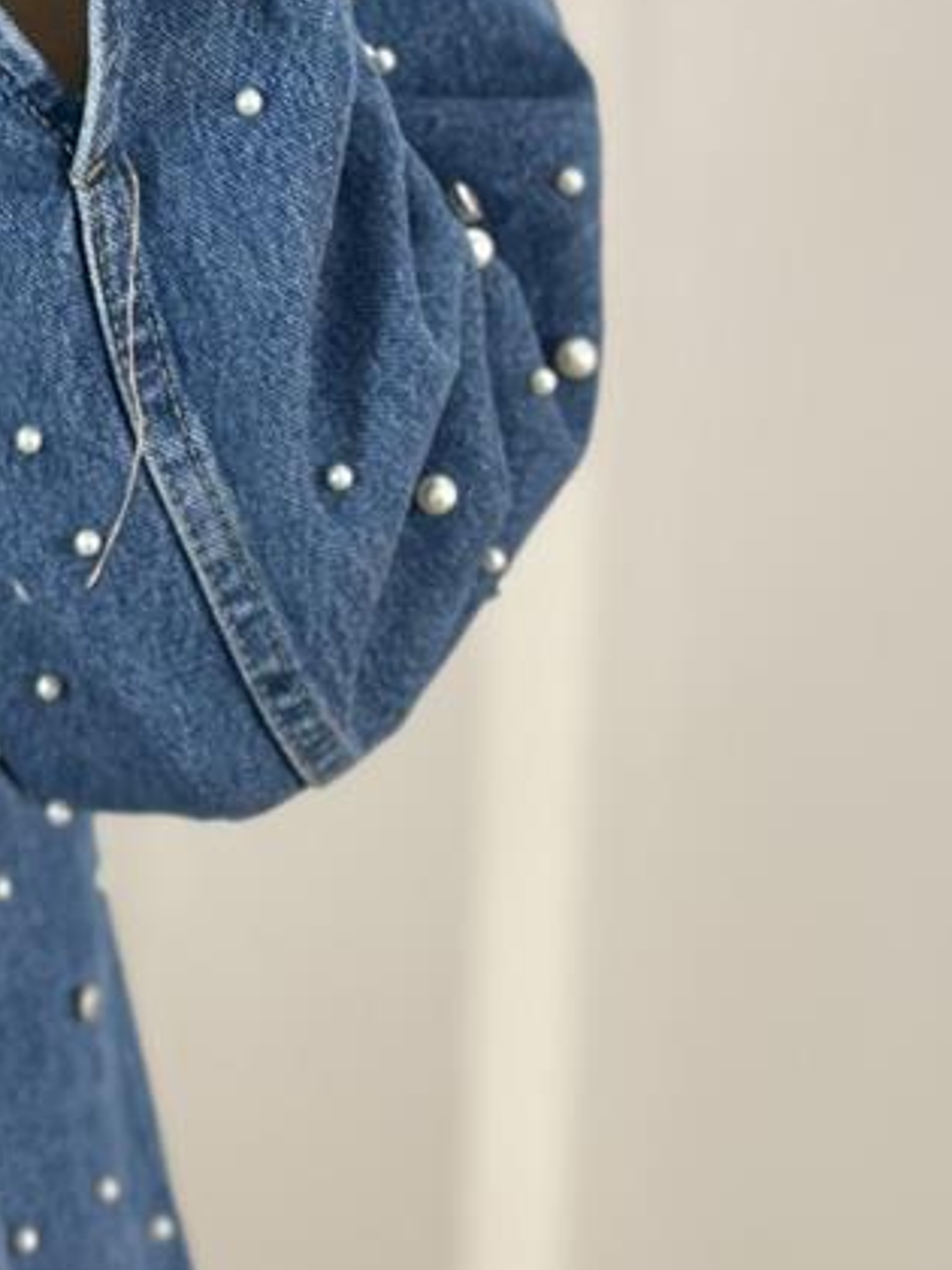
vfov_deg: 10.8
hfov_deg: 7.9
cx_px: -514
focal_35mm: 183
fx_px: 6710
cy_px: 1095
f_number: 1.78
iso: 80
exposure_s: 1/221
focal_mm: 6.86
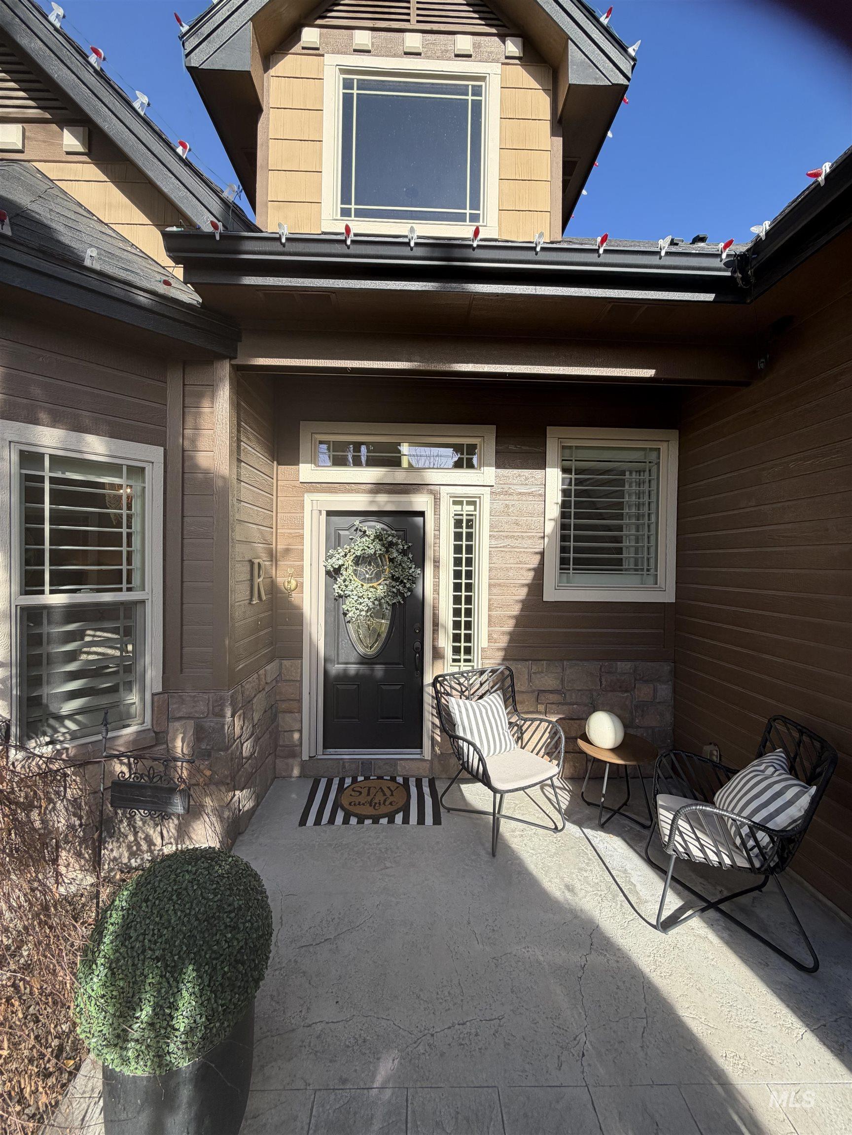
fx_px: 459
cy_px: 568
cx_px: 426
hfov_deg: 85.7
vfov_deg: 102.1
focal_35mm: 14
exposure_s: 1/540
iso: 40
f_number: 2.2
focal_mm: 2.22
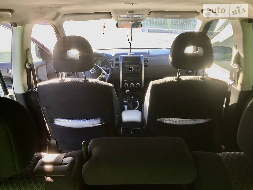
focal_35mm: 29
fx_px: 212
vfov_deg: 48.2
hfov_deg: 61.7
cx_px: 126
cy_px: 95
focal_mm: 4.2
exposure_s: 1/100
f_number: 2.2
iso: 40
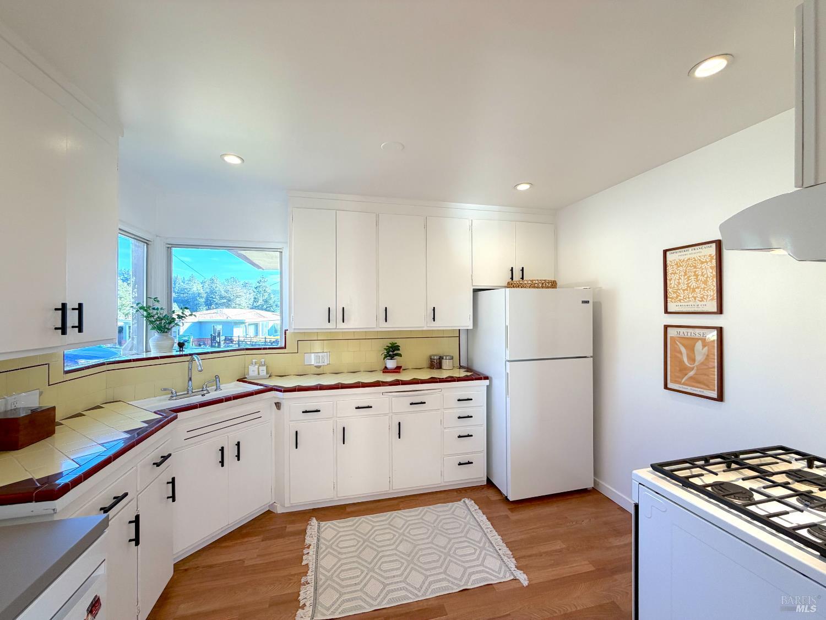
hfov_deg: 102.1
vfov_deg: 85.7
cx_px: 413
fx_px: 334
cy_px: 310
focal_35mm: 14
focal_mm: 2.22
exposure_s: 1/120
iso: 64
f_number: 2.2
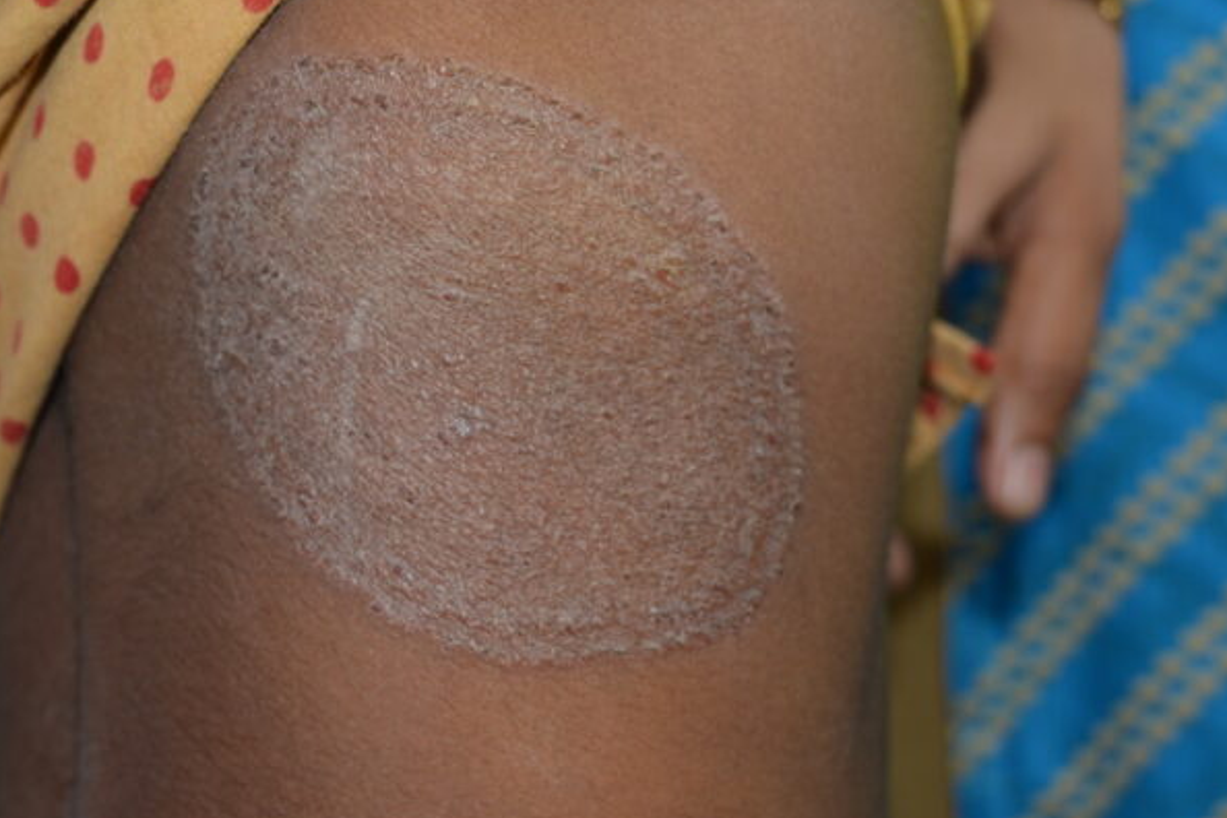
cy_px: 398
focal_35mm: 70
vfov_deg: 19.5
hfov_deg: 28.8
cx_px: 452
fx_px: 2381
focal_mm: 27
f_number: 5.6
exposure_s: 1/30
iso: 200
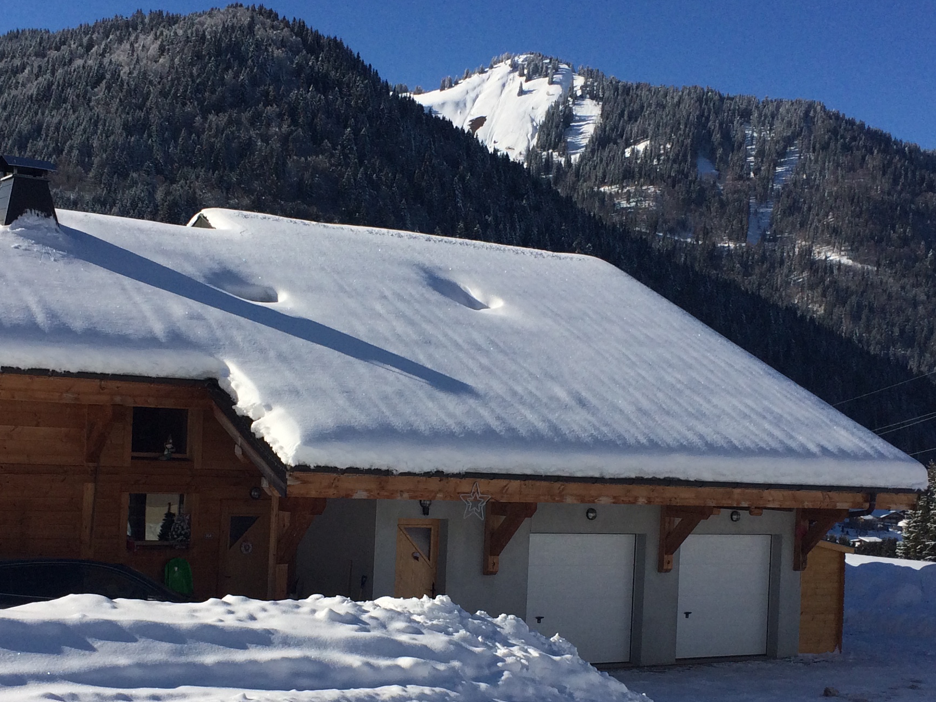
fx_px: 1487
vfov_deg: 26.5
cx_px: 407
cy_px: 437
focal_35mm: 55
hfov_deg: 34.9
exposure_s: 1/5128
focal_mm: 4.15
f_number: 2.2
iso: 40
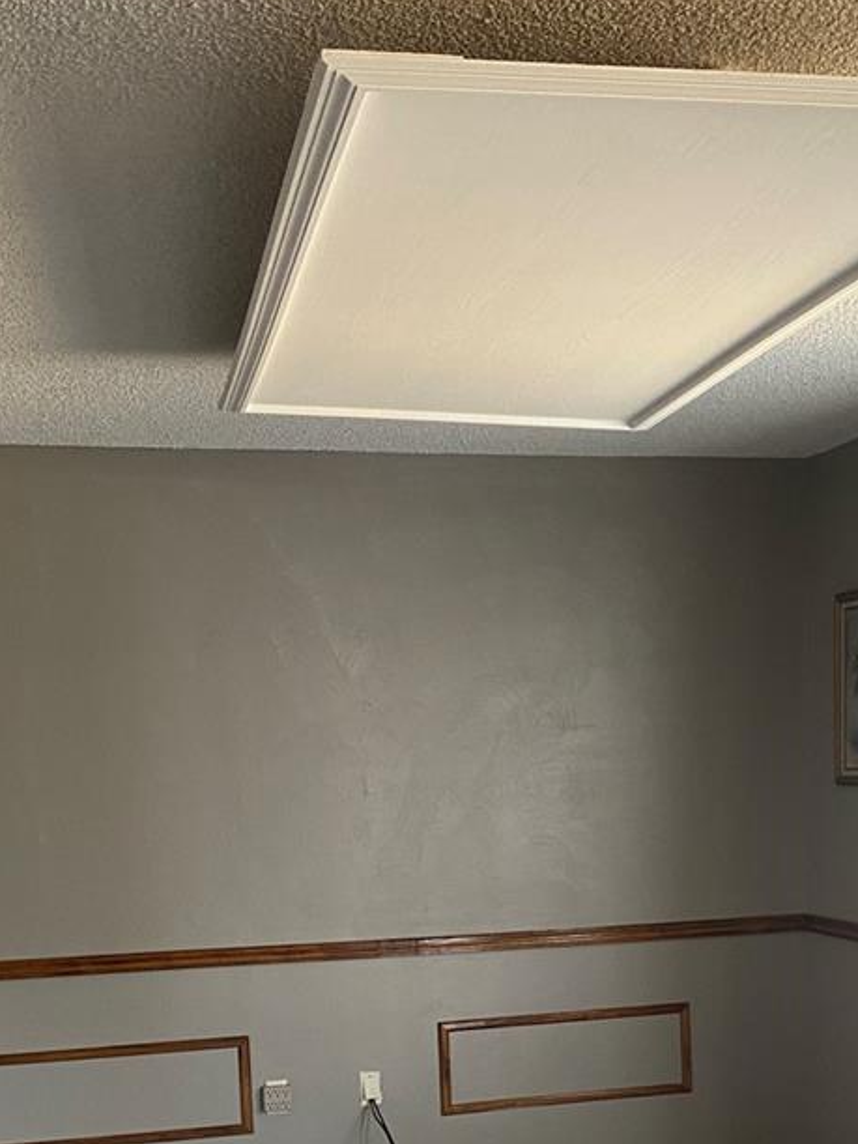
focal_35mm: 51
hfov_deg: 28.5
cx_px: 507
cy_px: 1041
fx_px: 1685
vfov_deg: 35.2
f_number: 1.8
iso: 125
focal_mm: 4.25
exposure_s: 1/66
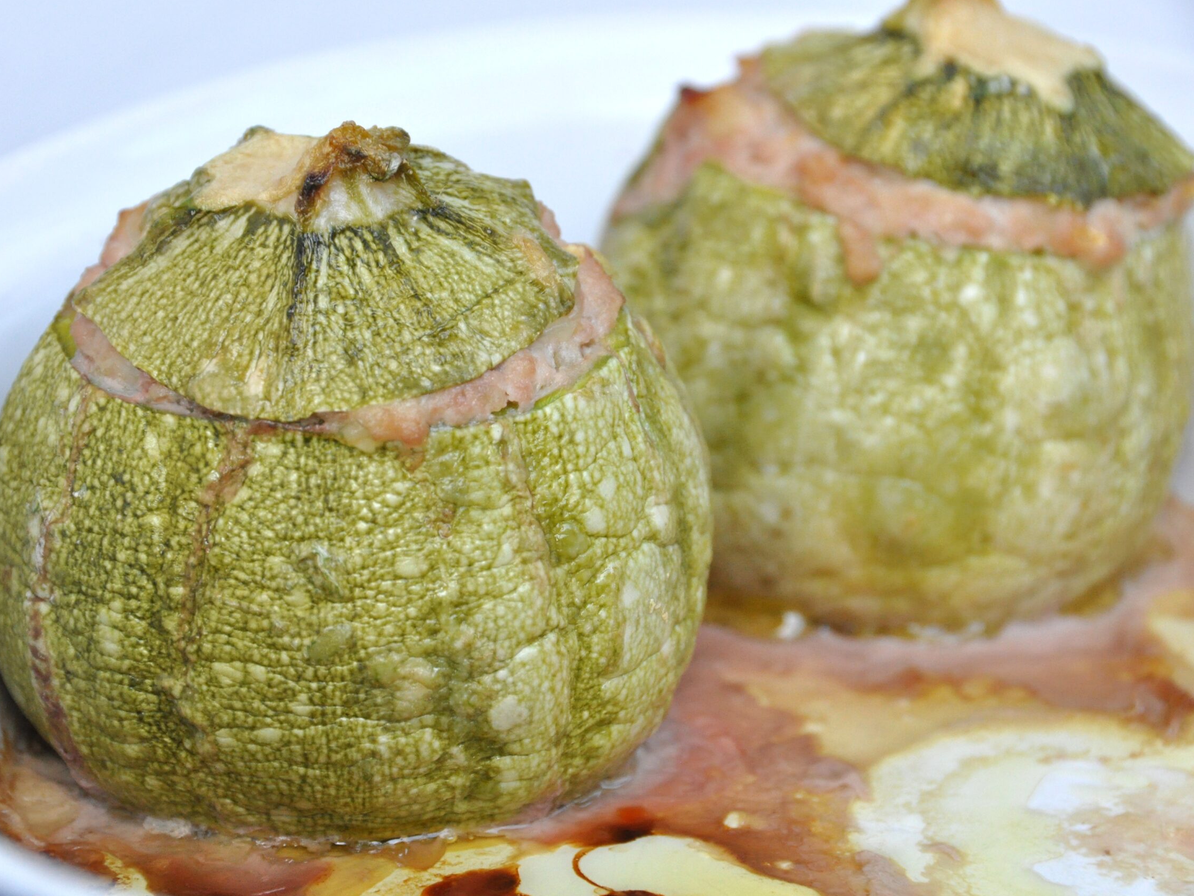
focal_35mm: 156
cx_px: 541
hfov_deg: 12.7
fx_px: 5365
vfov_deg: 9.5
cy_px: 448
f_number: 10
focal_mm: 95
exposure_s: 1/400
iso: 1600
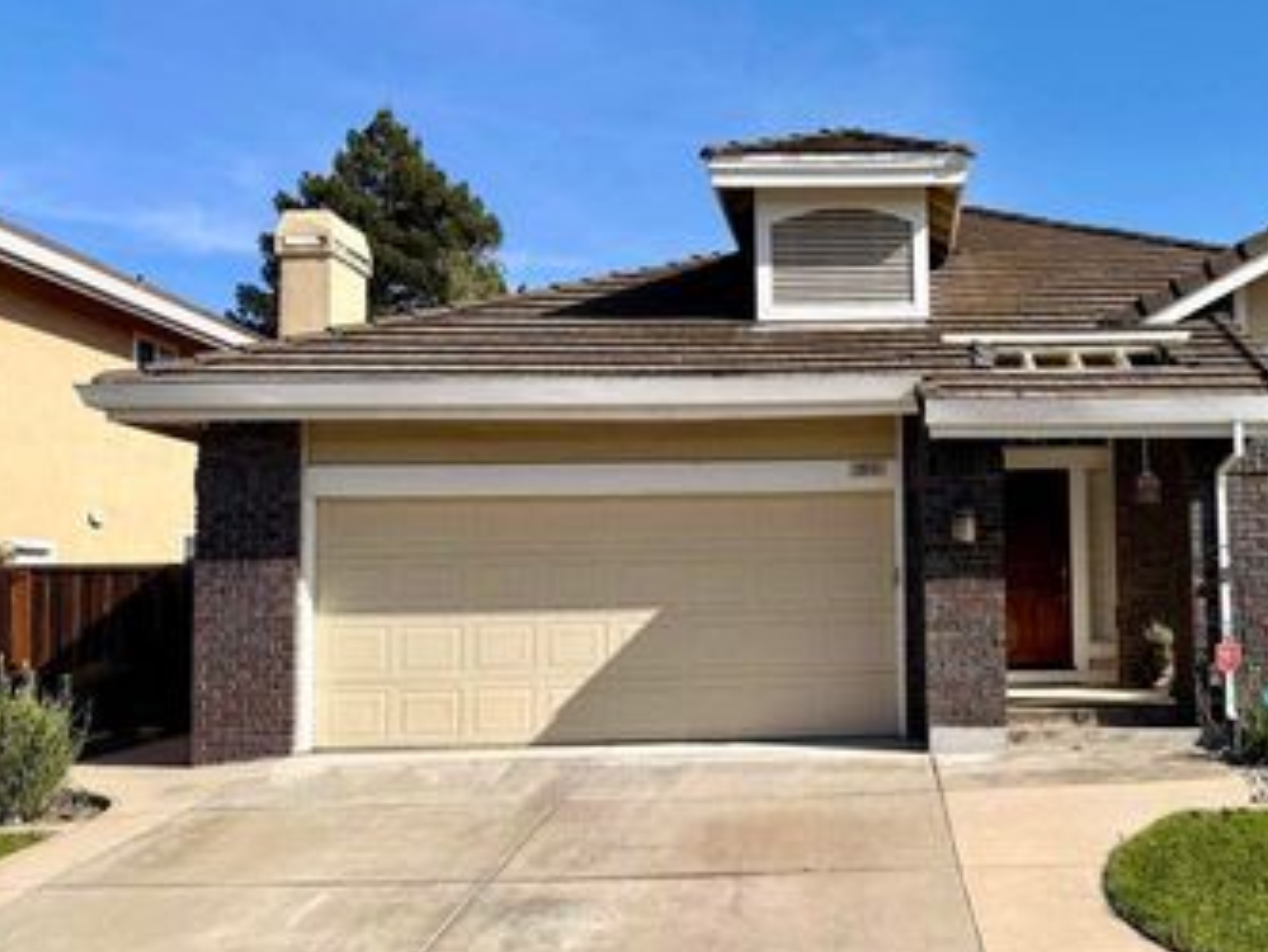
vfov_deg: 39.6
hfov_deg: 49.9
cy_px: 520
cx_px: 902
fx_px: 1319
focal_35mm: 36
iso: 80
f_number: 1.78
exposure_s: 1/4975
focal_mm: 6.76
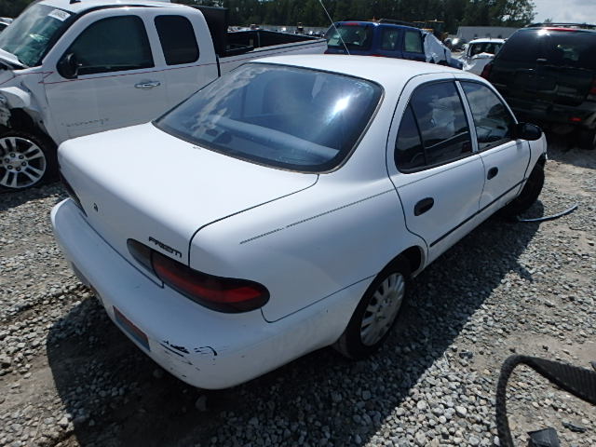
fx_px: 362
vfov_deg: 63.4
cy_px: 224
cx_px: 298
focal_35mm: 21
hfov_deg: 79.0
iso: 125
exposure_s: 1/1000
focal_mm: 3.7
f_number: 6
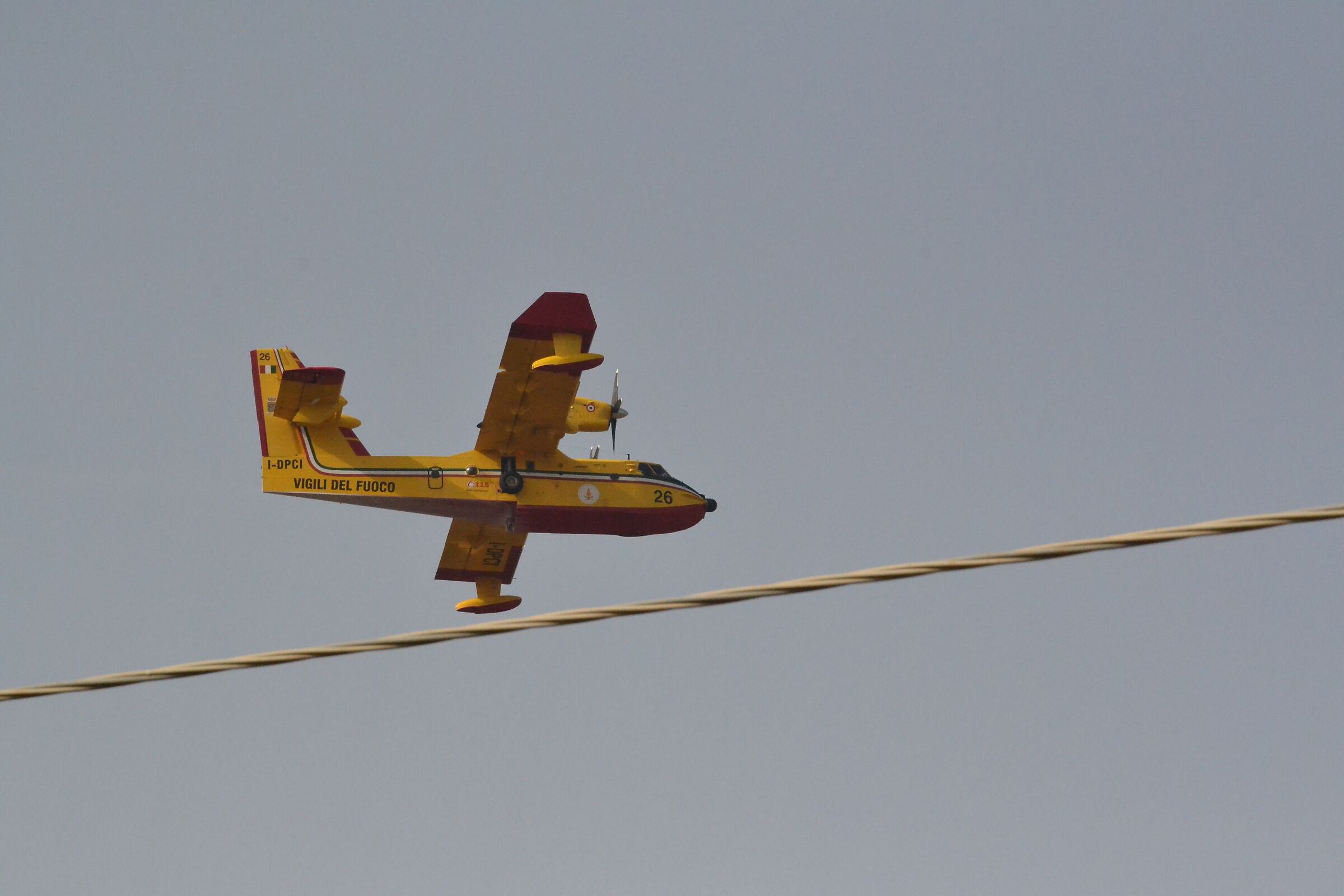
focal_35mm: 158
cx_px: 672
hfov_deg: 13.0
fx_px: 5880
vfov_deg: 8.7
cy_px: 448
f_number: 14
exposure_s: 1/4000
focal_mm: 105
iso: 3200
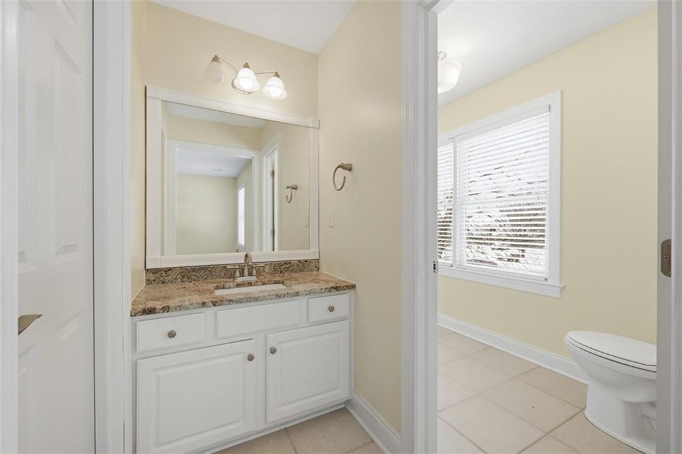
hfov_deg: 104.3
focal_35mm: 14
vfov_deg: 81.2
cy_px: 227
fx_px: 265
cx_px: 341
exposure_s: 1/5000
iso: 400
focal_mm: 14
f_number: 8
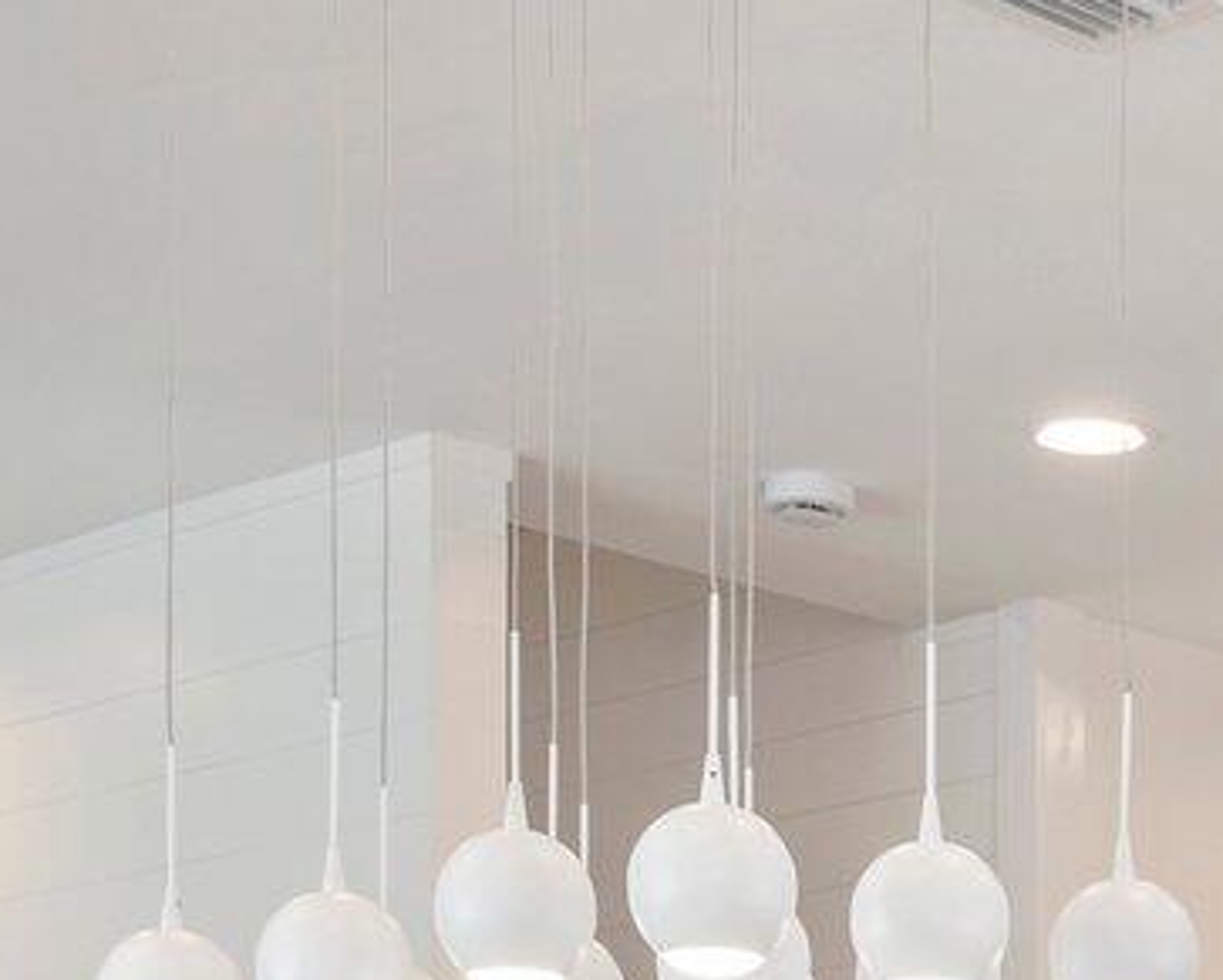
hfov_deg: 16.6
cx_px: 1479
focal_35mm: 111
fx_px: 4021
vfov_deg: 12.5
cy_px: 1859
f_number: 9
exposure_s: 1/40
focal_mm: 21
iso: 250
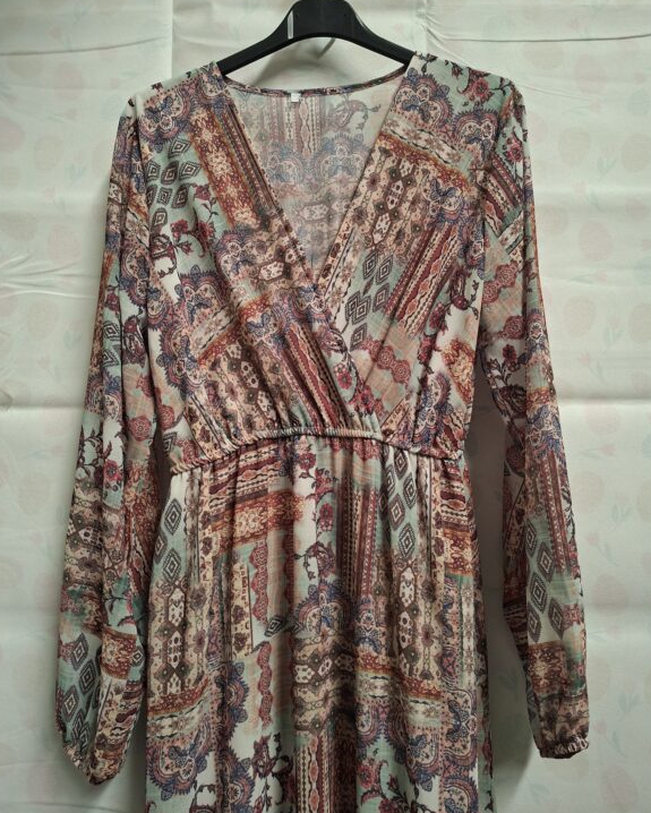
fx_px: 602
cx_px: 331
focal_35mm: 25
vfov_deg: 67.9
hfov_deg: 56.8
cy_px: 368
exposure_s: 1/60
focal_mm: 5.54
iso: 320
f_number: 1.8
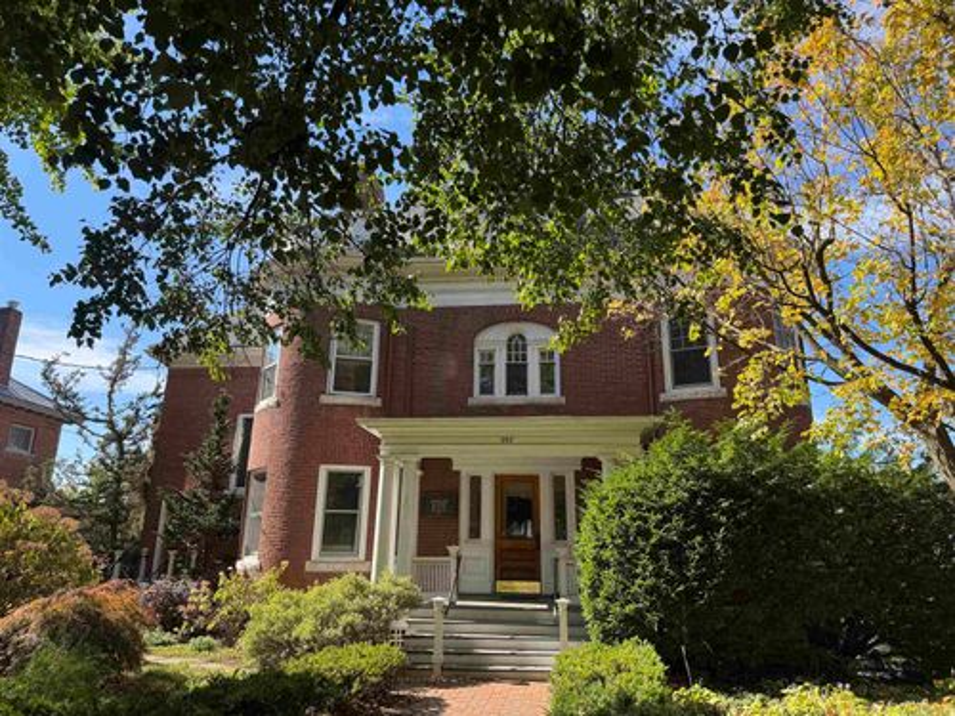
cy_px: 358
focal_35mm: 24
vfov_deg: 56.8
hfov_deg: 71.6
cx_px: 478
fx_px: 662
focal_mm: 6.76
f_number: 1.78
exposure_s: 1/1151
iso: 80
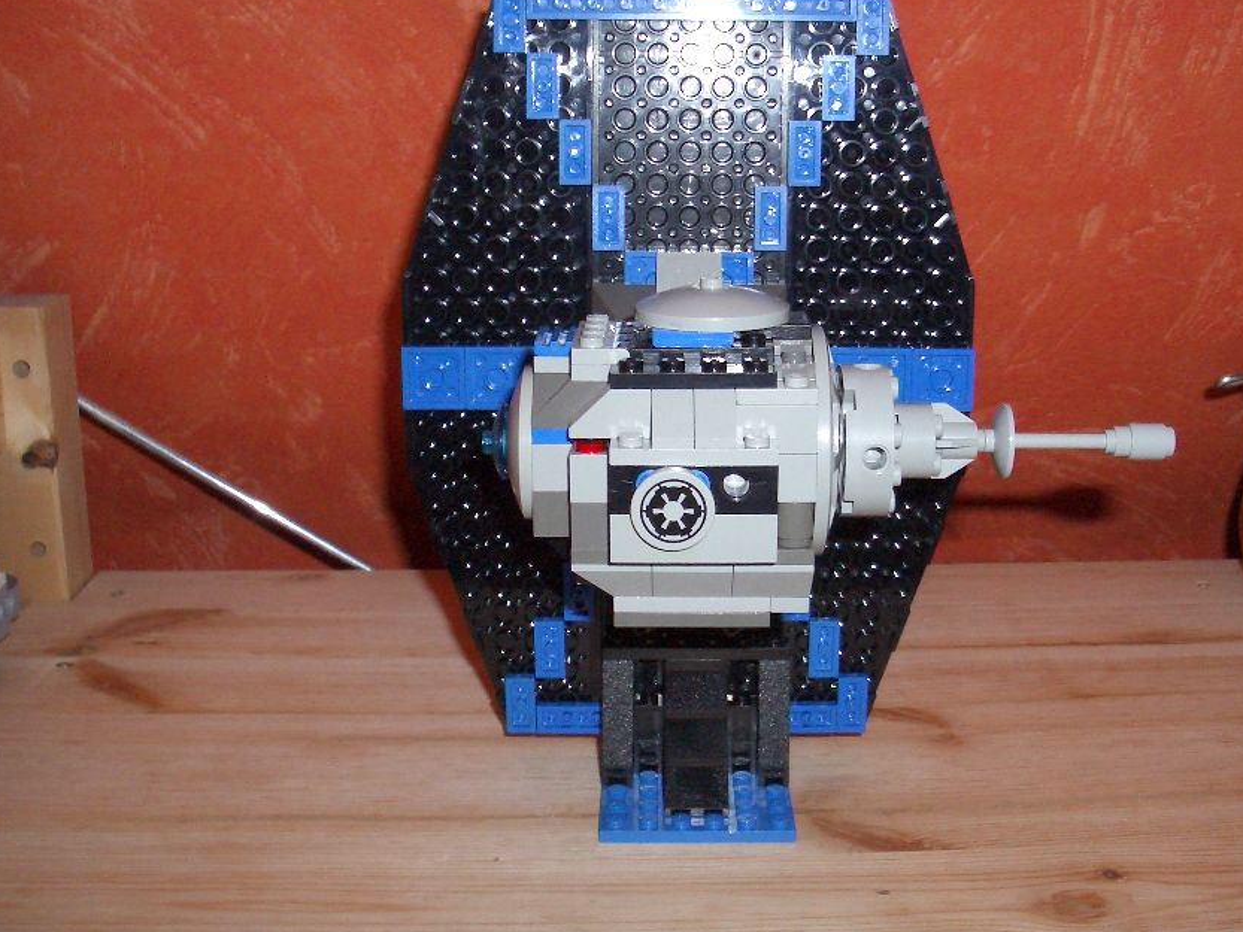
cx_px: 709
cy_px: 459
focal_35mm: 43
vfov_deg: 33.6
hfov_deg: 43.7
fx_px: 1544
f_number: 4.3
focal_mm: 5.8
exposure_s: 1/40
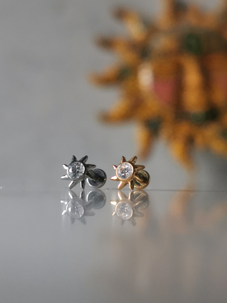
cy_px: 152
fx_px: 568
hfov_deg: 22.6
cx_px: 114
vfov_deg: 29.8
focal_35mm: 65
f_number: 1.6
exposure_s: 1/60
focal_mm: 5.56
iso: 125
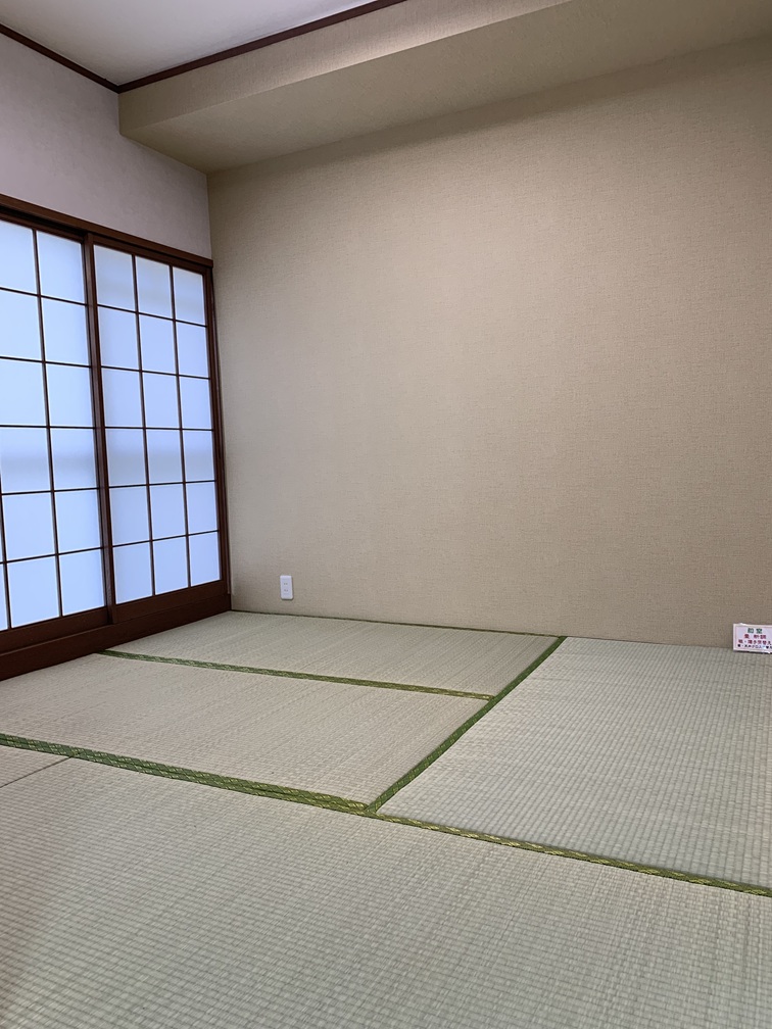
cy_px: 514
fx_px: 773
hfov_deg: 53.1
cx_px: 386
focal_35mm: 26
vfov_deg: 67.3
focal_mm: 4.25
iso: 100
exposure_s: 1/106
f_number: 1.8
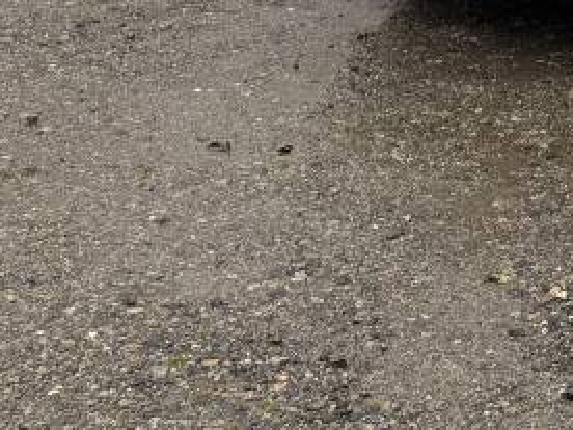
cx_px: 830
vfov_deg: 14.8
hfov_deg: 19.5
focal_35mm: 89
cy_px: -299
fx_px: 1473
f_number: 1.78
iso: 64
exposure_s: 1/166
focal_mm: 6.76
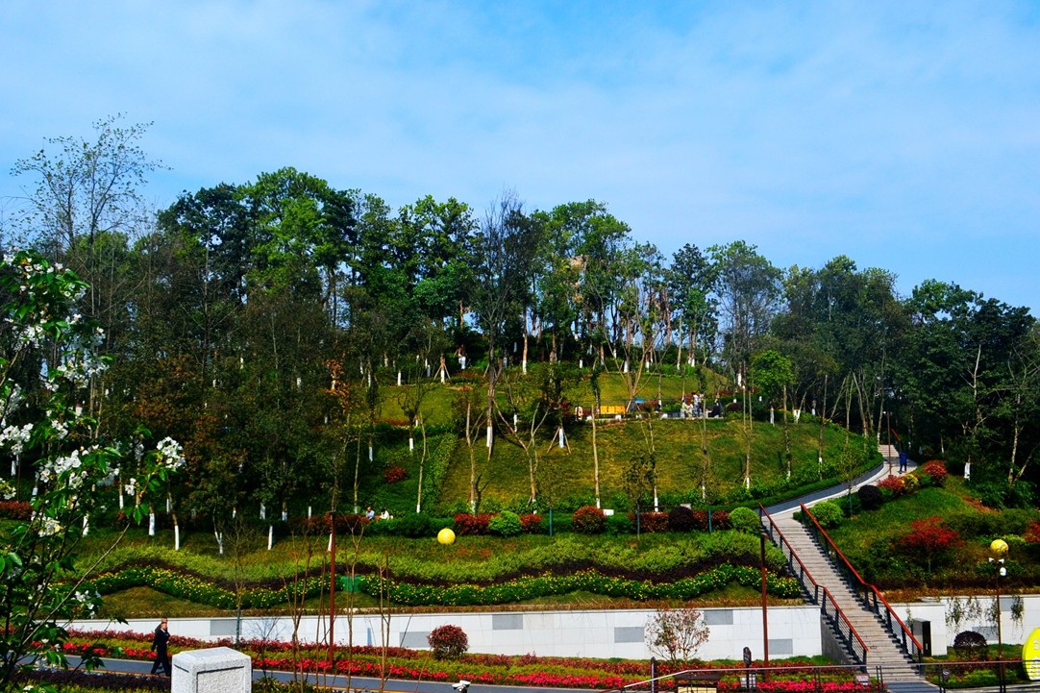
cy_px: 346
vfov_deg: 40.0
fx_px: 953
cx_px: 520
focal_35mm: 33
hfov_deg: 57.2
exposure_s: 1/400
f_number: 11
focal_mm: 22
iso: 400
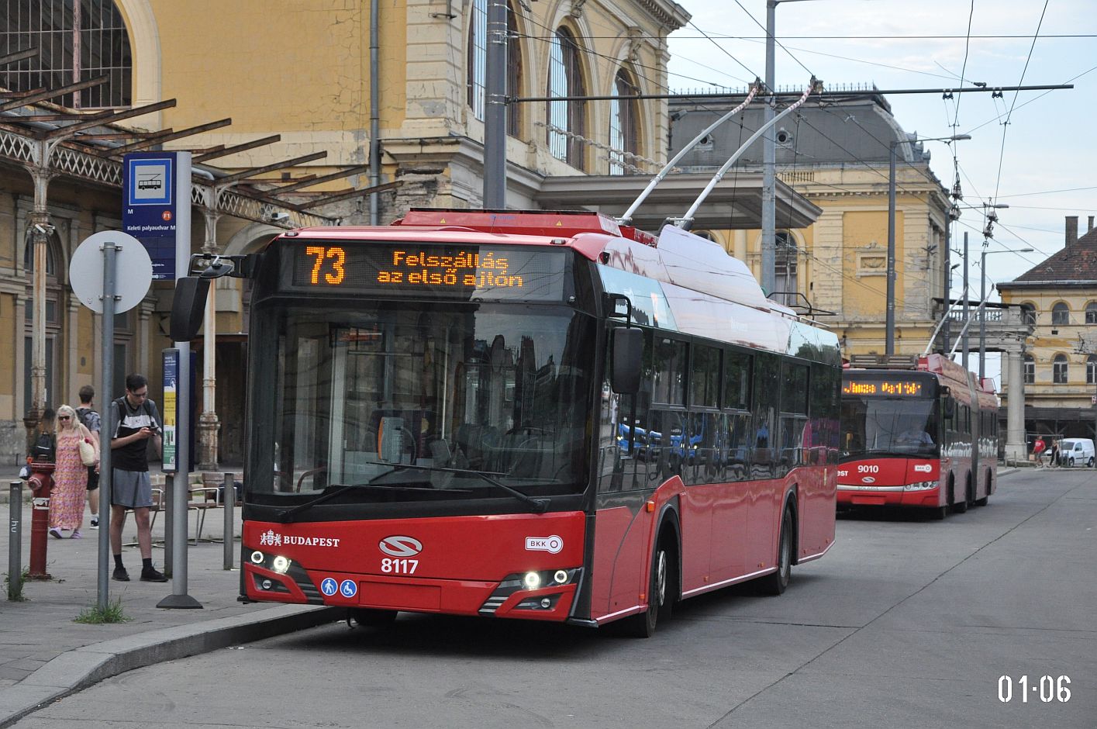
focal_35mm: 78
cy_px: 364
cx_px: 548
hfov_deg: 26.0
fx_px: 2374
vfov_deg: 17.5
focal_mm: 52
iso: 1100
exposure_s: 1/500
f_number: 5
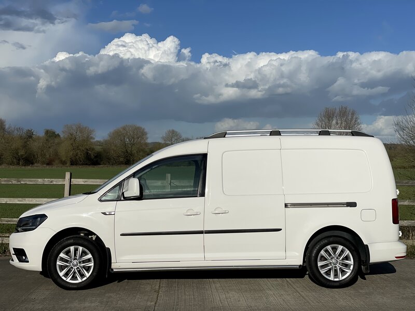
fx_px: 623
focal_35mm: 52
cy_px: 156
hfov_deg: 36.8
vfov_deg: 28.0
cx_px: 208
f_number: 2
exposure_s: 1/5319
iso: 25
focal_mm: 6
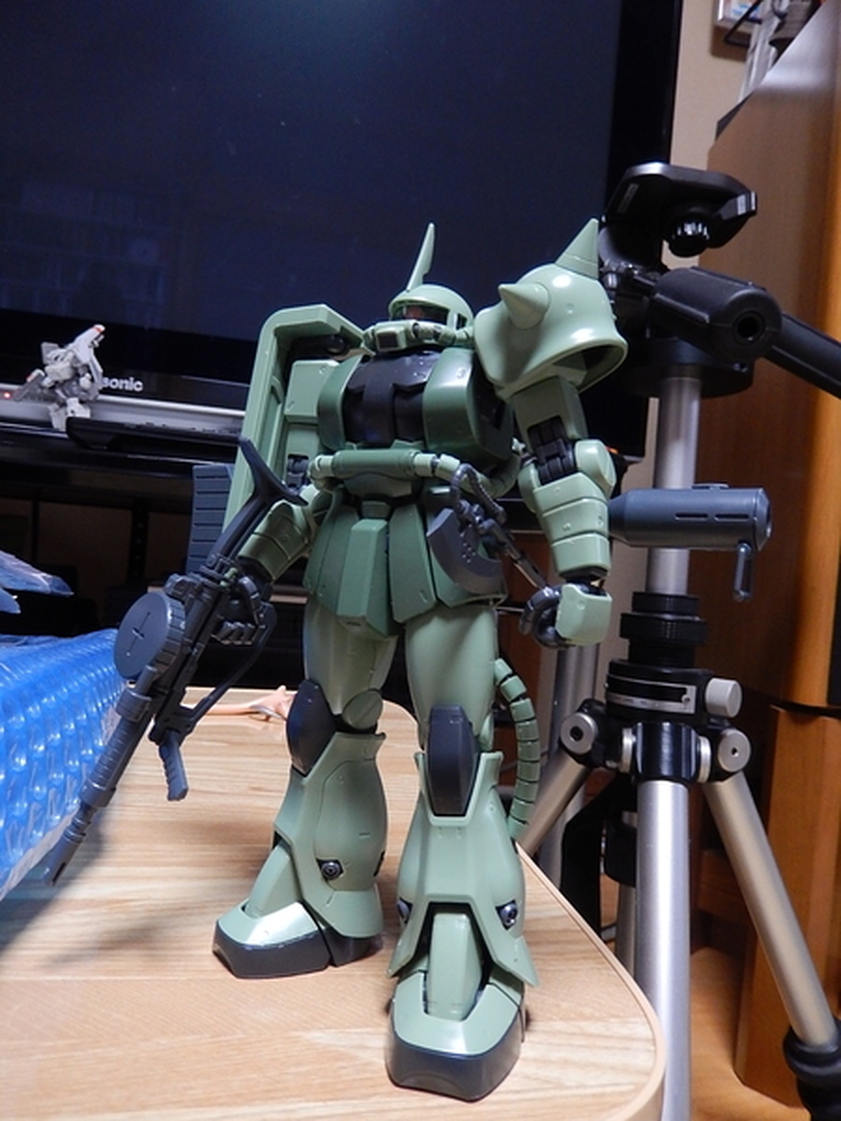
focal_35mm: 25
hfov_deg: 54.9
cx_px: 420
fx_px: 810
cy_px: 560
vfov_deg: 69.4
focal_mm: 4.5
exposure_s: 1/13
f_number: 3.4
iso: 400
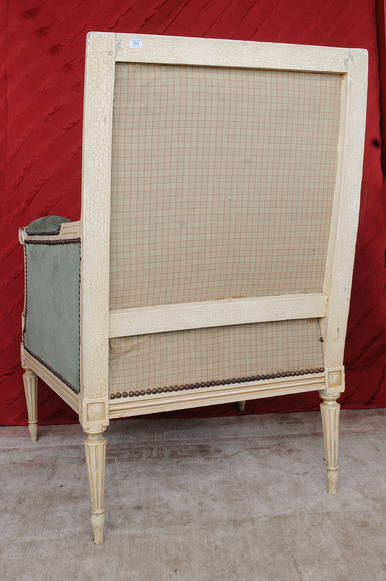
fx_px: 580
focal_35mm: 36
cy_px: 290
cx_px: 193
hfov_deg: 36.8
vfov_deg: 53.2
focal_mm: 24
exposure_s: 1/160
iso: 640
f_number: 8
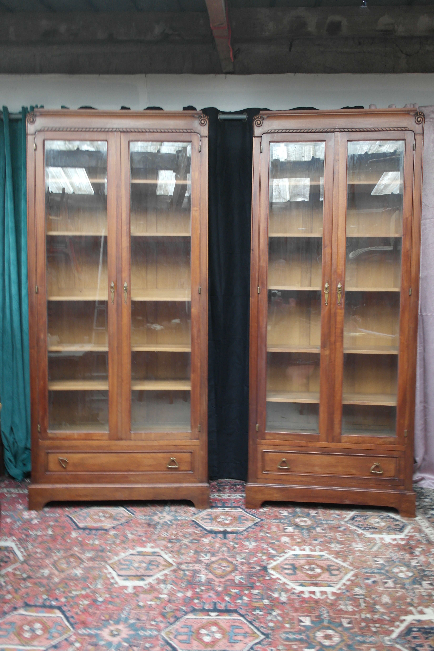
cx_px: 217
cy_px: 326
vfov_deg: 61.9
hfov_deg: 43.6
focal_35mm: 30
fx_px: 542
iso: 400
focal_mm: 20
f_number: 3.5
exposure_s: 1/20
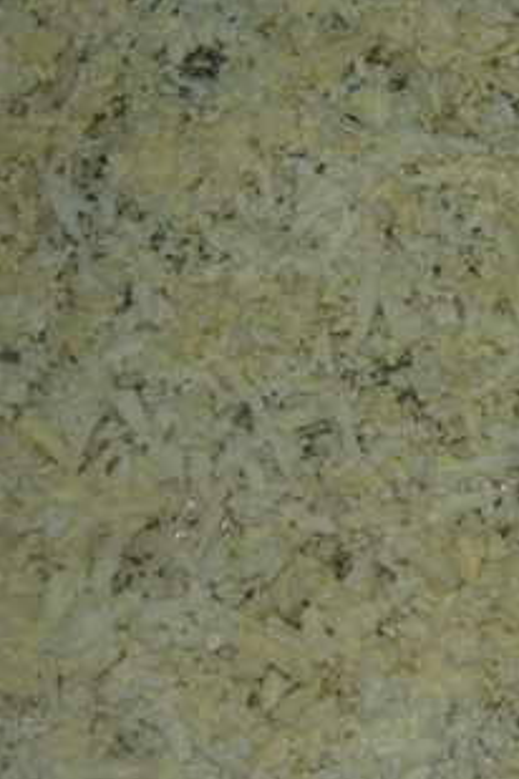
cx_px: 360
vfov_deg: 28.4
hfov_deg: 19.1
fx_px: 1535
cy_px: 295
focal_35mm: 71
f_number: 2.8
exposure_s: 1/30
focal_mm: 5.5
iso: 100
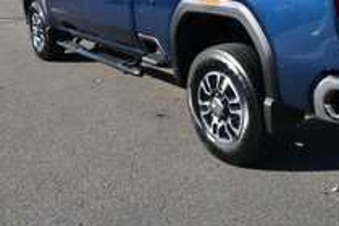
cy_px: 35
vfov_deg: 30.8
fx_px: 395
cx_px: 271
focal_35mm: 42
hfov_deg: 44.2
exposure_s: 1/250
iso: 110
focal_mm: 15
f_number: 8
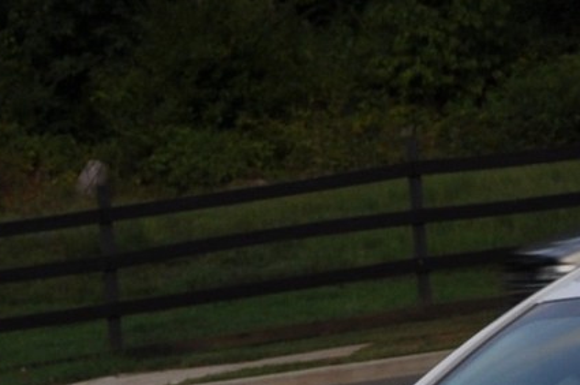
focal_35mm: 256
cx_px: 834
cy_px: 817
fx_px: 4117
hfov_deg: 7.9
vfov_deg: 5.2
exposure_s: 1/250
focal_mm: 29
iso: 200
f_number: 8
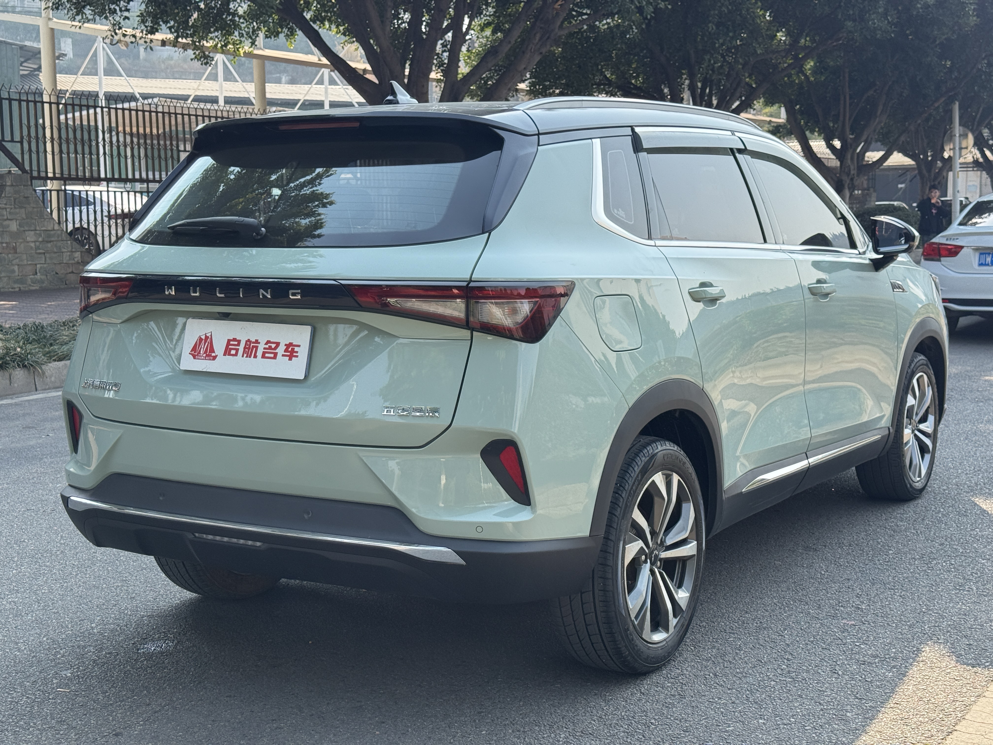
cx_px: 496
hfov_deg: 39.7
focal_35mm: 48
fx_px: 1377
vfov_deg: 30.3
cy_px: 372
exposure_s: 1/1353
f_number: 1.78
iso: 80
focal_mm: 6.76
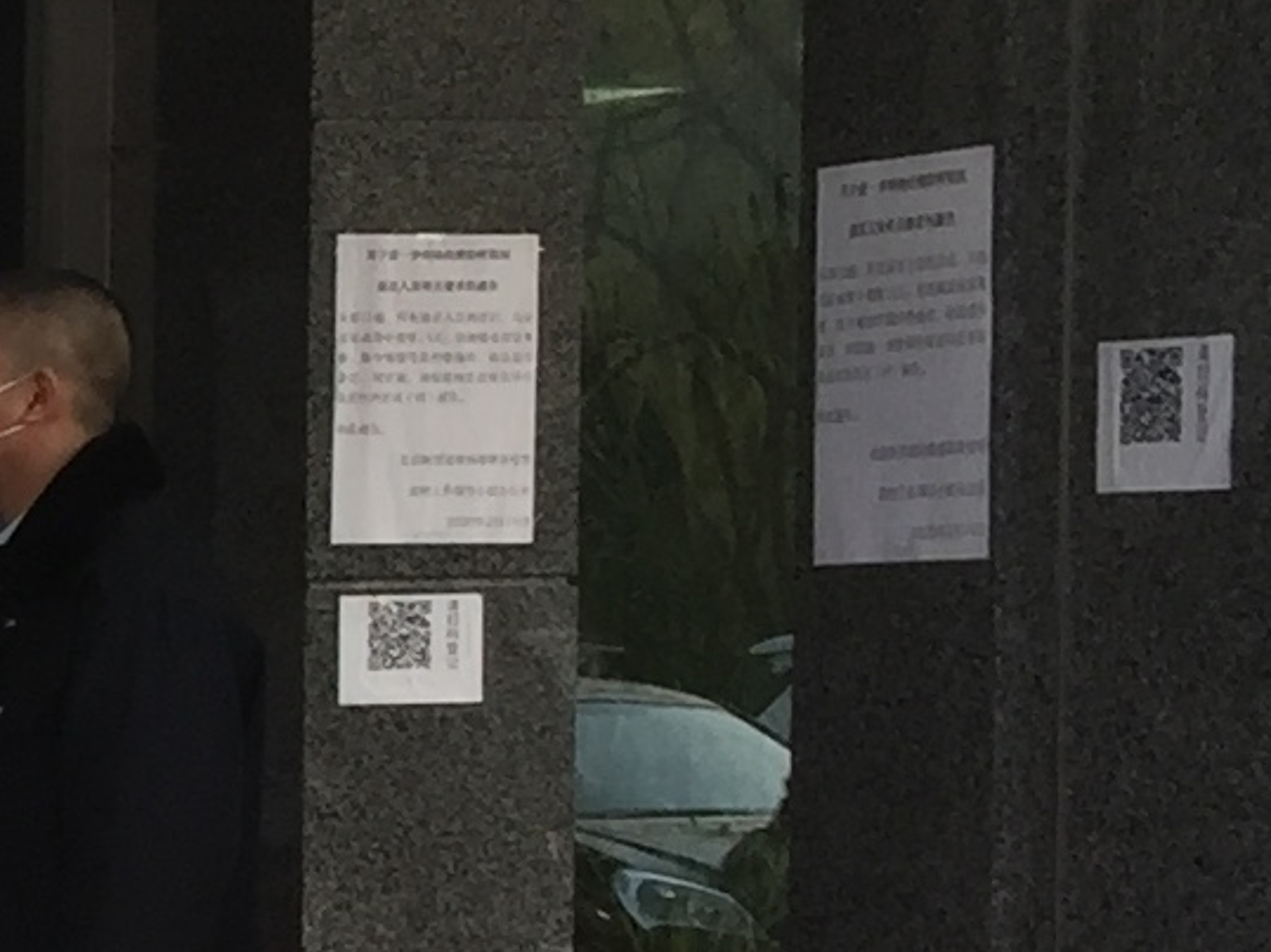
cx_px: -1963
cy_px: 1186
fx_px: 6459
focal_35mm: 176
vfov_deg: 8.3
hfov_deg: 9.7
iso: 32
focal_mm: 4.15
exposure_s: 1/359
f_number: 2.2
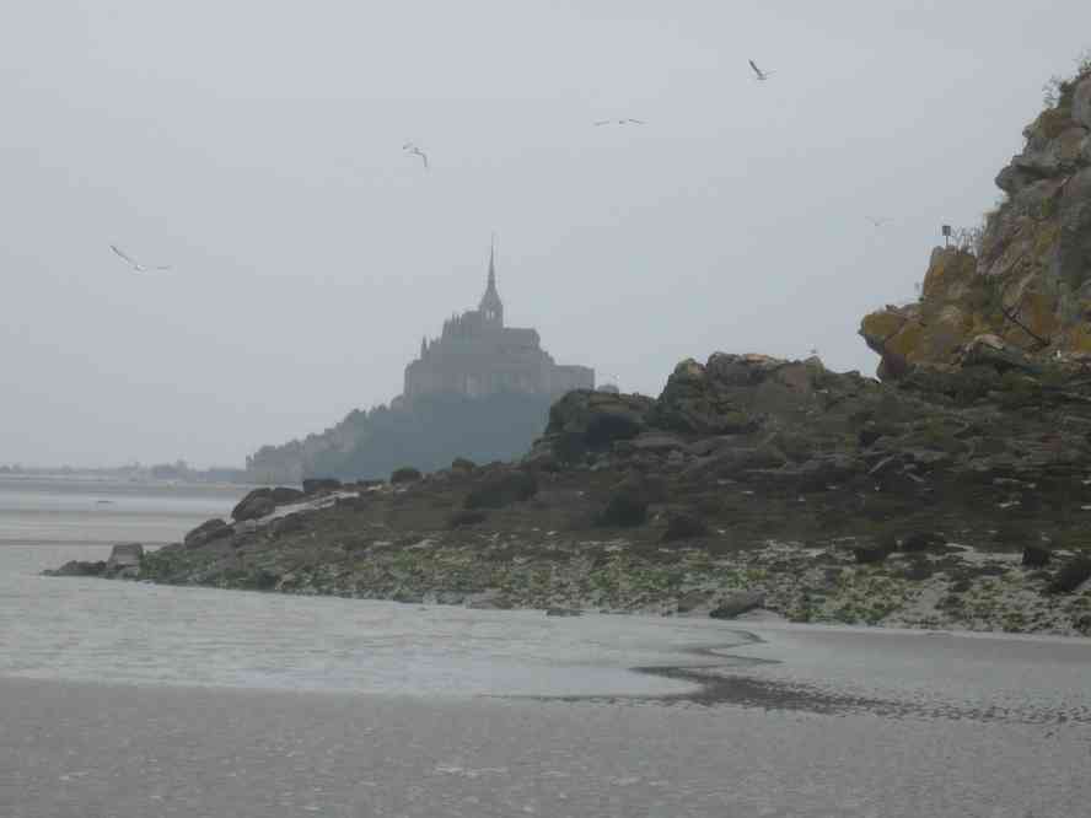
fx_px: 4917
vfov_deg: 9.5
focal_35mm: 156
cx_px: 546
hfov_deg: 12.7
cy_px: 409
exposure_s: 1/400
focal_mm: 17
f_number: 4.9
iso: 100
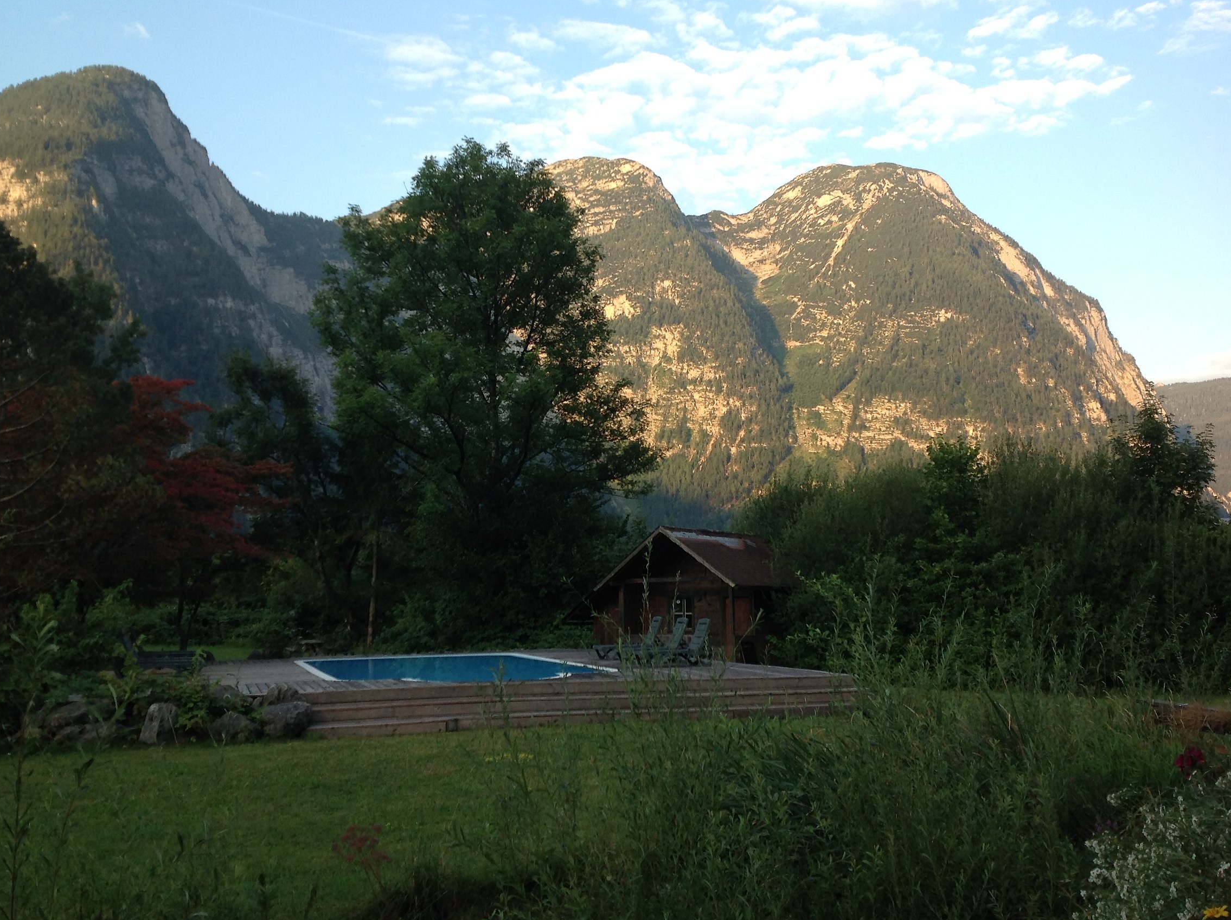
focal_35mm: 37
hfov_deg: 50.2
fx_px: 1314
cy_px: 448
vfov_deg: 38.6
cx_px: 599
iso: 50
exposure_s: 1/258
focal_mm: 4.28
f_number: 2.4
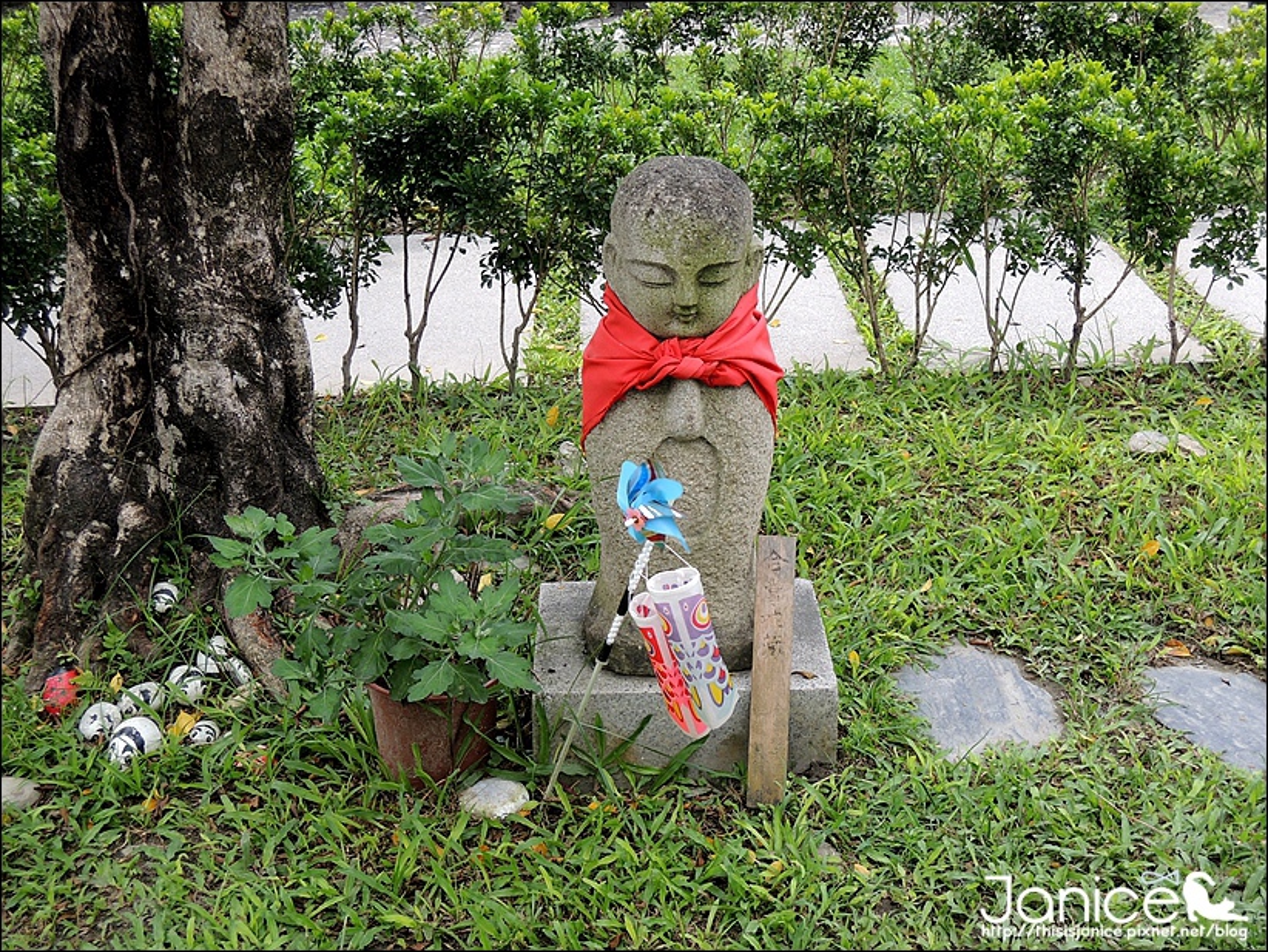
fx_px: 1832
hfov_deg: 38.2
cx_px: 634
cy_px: 476
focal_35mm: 50
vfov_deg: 29.1
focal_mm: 9
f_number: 3.7
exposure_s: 1/320
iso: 100
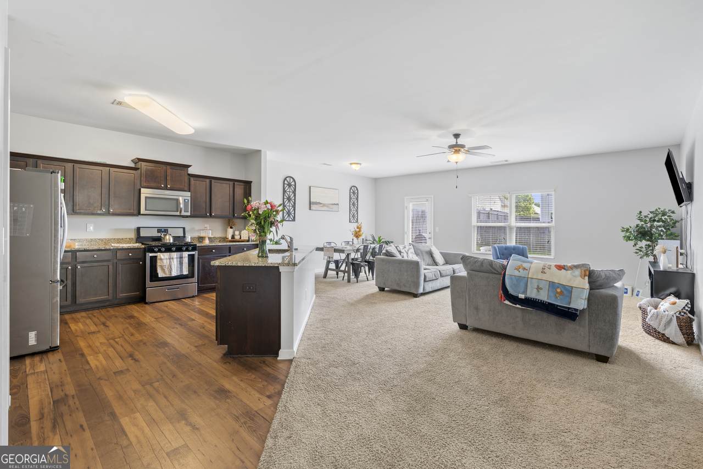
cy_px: 234
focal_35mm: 16
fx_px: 312
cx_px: 352
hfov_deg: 96.7
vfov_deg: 73.7
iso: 200
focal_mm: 16
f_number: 7.1
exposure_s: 1.3
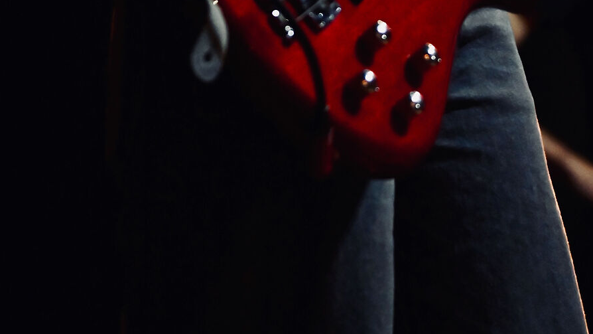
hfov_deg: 10.9
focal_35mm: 197
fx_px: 3098
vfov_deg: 6.1
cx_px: 373
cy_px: -158
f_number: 2.8
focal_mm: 70
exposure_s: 1/180
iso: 3200
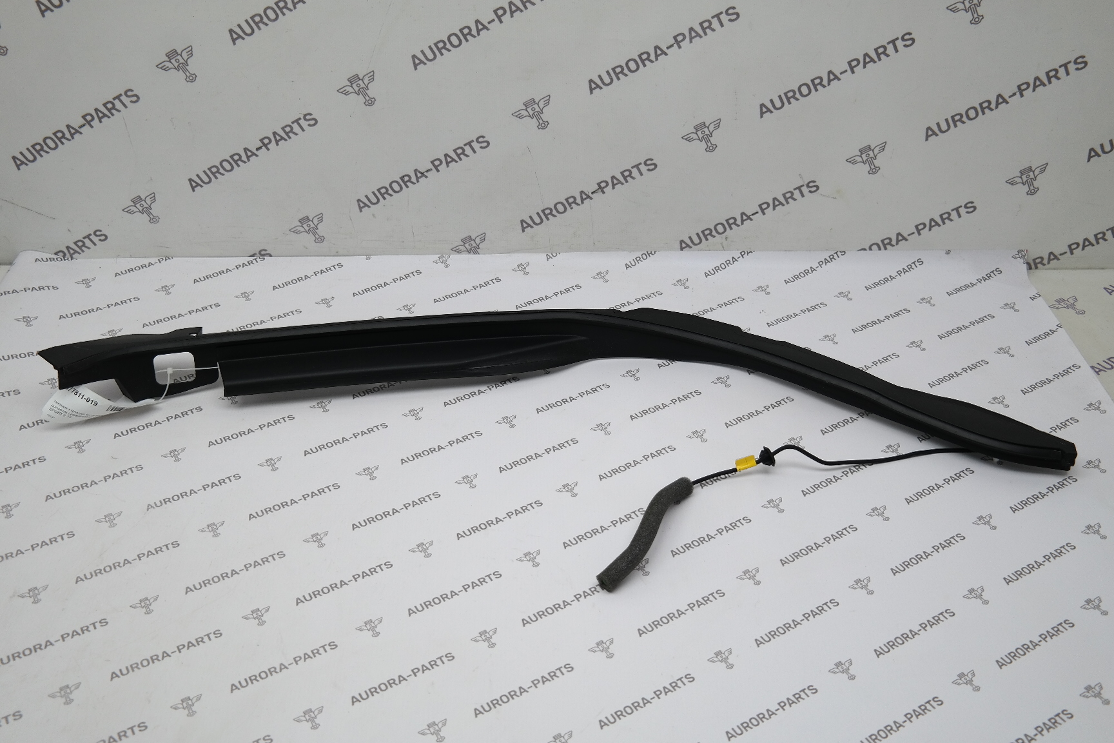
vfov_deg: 36.9
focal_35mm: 36
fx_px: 1114
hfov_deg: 53.1
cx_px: 557
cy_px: 372
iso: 100
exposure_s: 1/100
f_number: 4
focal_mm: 24
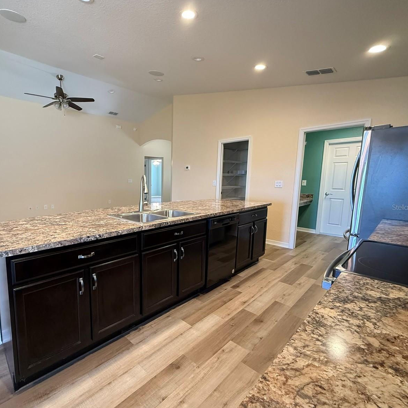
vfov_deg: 84.0
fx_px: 227
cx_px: 145
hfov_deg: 81.8
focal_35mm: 17
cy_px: 207
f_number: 2.2
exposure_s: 1/60
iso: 640
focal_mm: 2.22
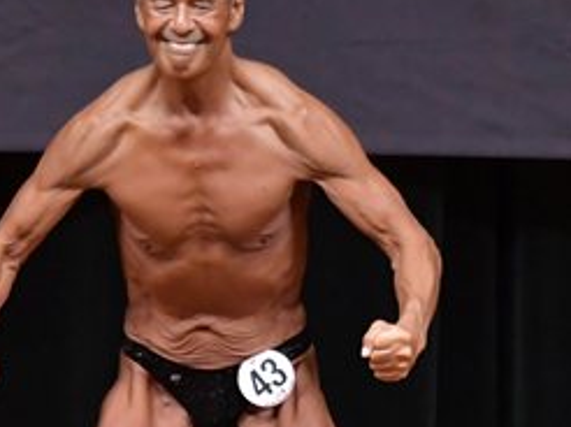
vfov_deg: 1.8
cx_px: 296
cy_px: 320
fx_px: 13480
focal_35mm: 818
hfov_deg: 2.4
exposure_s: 1/400
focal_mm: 180
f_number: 5.6
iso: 5000
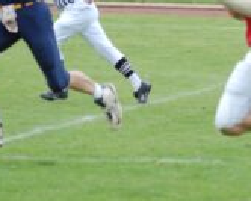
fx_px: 2854
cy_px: 8
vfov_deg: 4.0
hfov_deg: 5.0
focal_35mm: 384
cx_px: 182
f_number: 4.2
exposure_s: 1/640
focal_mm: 100
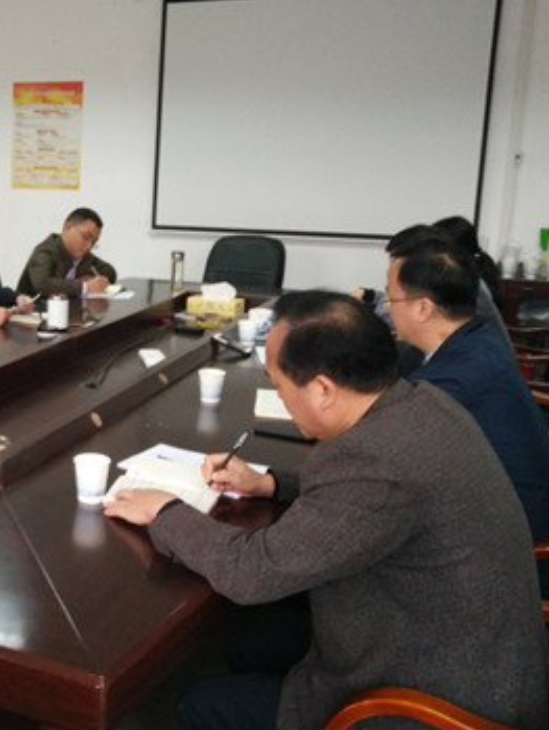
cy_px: 336
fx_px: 760
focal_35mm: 36
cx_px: -40
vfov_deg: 51.3
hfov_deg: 34.8
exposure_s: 1/33.3
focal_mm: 3.66
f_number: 2.2
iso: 198
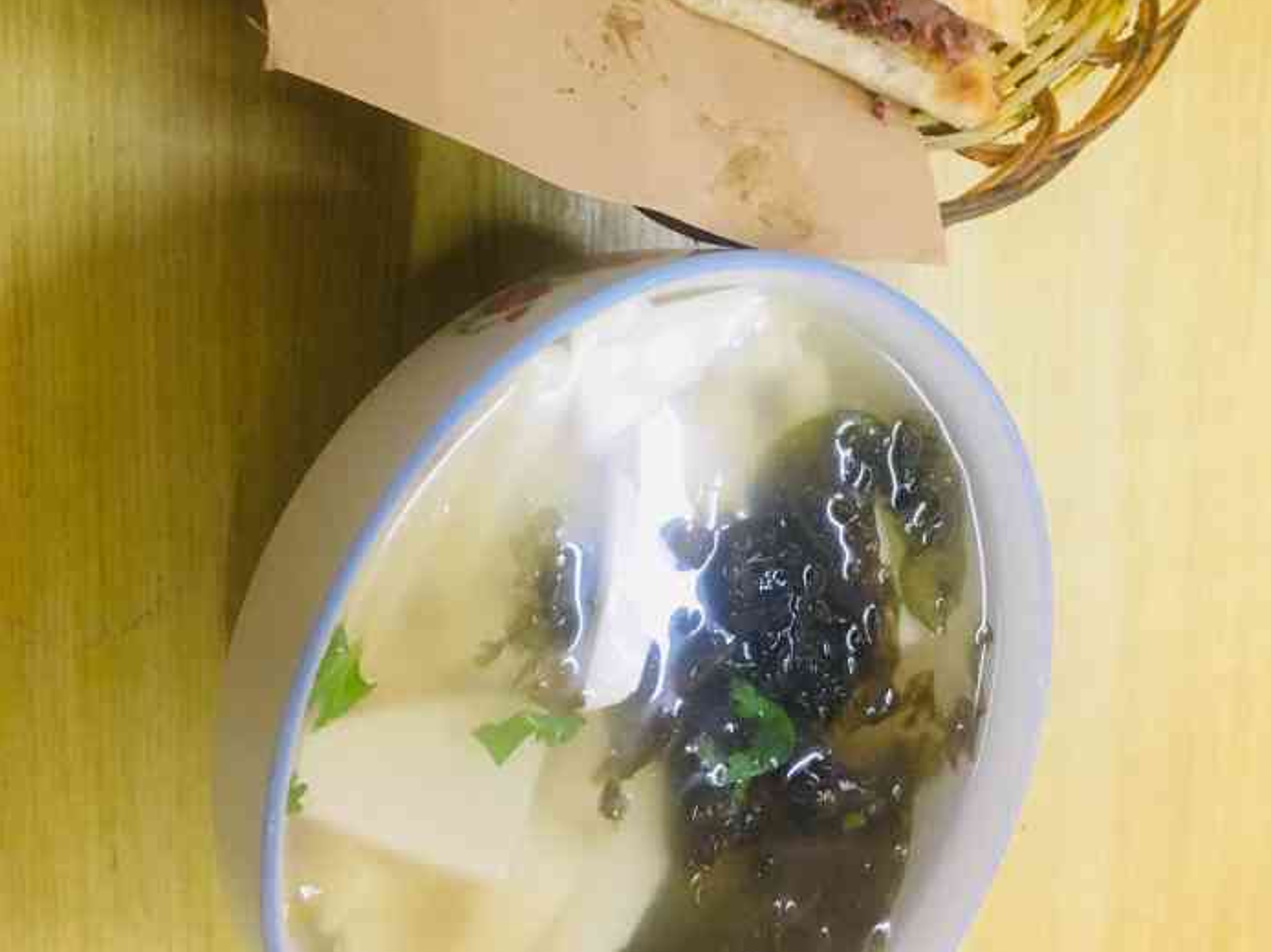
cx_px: 637
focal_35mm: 39
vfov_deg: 35.6
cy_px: 195
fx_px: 1431
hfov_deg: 47.9
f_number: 2.2
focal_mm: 4.15
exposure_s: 1/33
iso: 200
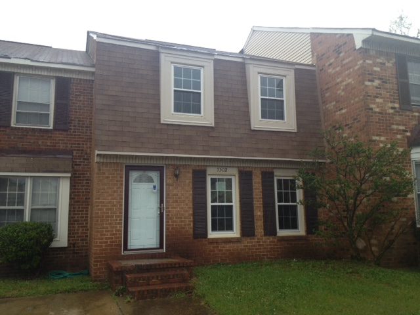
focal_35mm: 35
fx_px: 425
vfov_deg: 40.7
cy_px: 158
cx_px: 210
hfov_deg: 52.6
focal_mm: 4.28
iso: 64
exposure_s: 1/158
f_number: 2.4
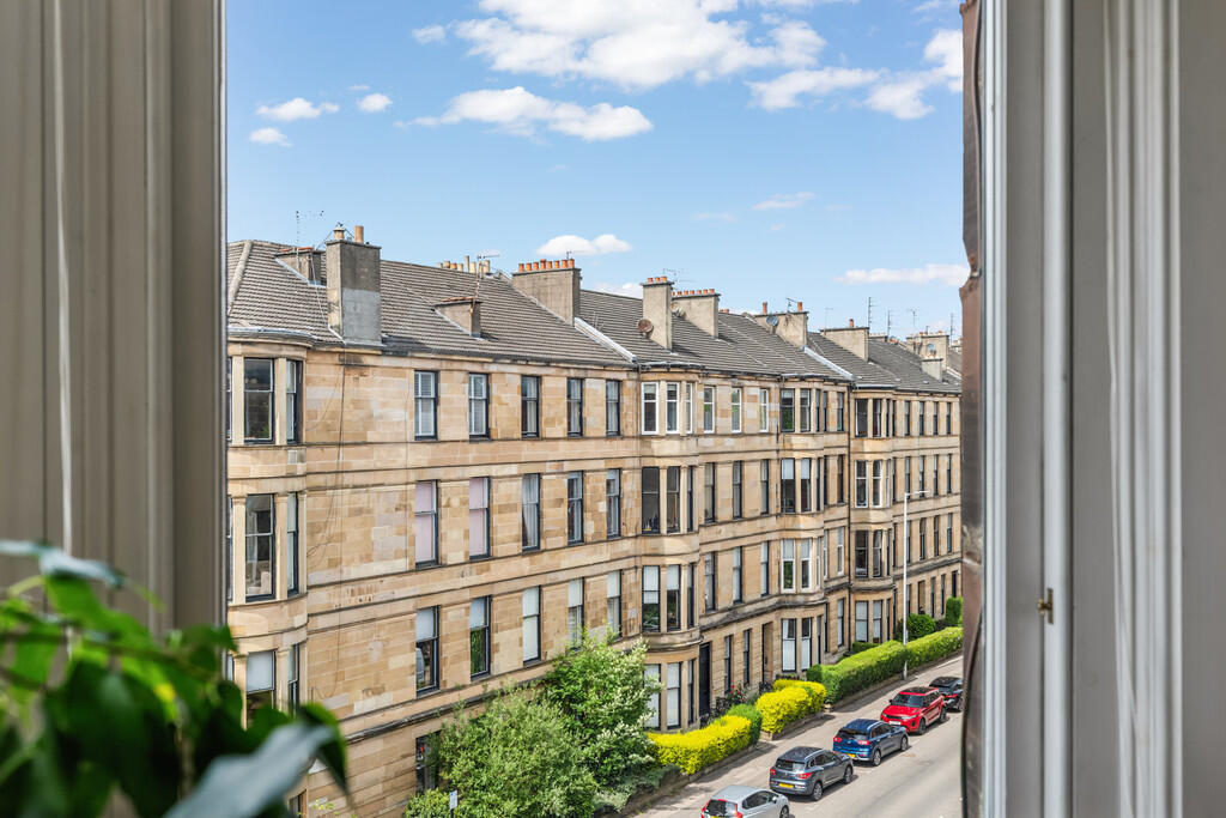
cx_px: 613
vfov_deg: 37.9
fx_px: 1192
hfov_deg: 54.4
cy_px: 409
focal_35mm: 35
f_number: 8
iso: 160
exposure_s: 1/100
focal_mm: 35
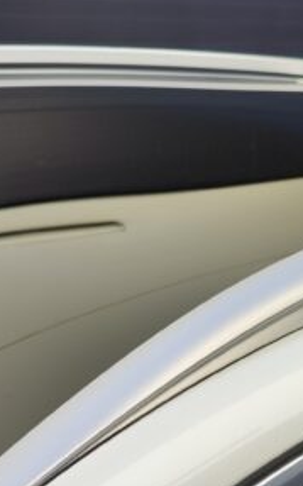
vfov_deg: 30.0
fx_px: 900
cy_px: 323
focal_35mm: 68
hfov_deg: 19.0
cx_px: 232
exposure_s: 1/505
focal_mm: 7.01
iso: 50
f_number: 1.69
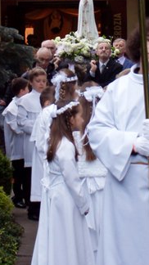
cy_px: -27
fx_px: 1097
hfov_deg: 7.8
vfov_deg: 13.5
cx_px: 70
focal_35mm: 156
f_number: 5
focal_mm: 28
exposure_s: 1/50
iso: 200
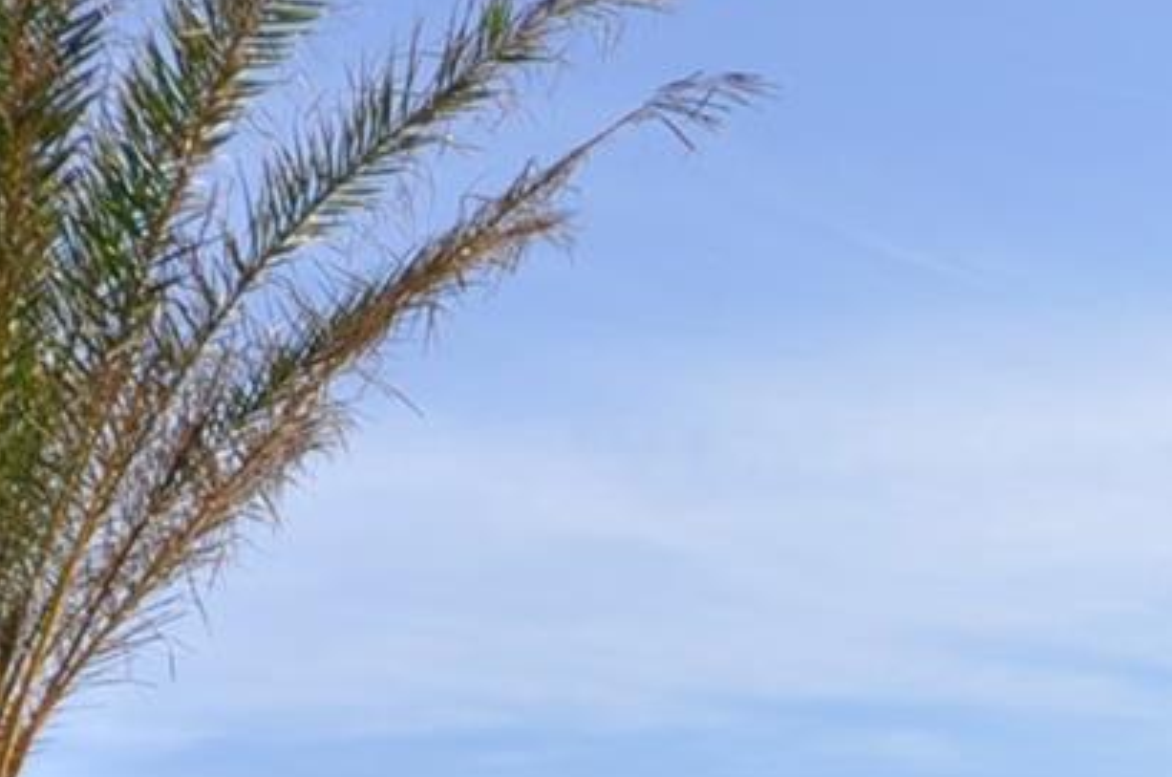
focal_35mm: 141
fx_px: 4581
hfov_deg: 13.1
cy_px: 1402
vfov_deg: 9.2
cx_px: 2152
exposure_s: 1/400
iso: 200
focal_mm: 24
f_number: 10
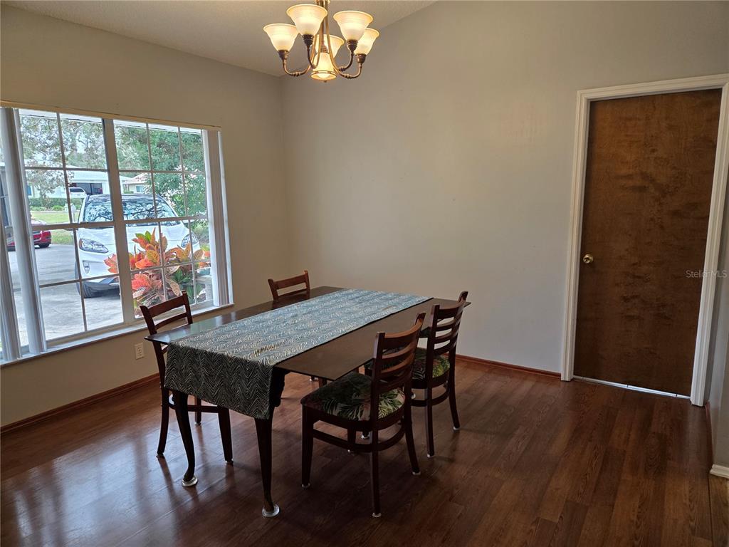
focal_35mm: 23
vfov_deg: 58.9
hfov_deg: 73.9
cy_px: 274
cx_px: 364
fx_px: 484
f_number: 1.8
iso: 160
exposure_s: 1/120
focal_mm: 5.4
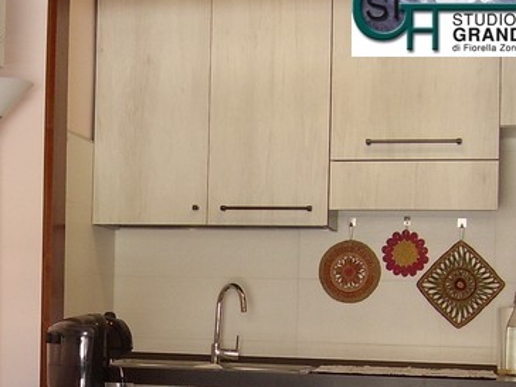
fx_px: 984
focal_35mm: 66
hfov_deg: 28.4
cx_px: 65
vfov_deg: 21.7
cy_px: 360
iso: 100
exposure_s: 1/60
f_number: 2.9
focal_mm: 5.8
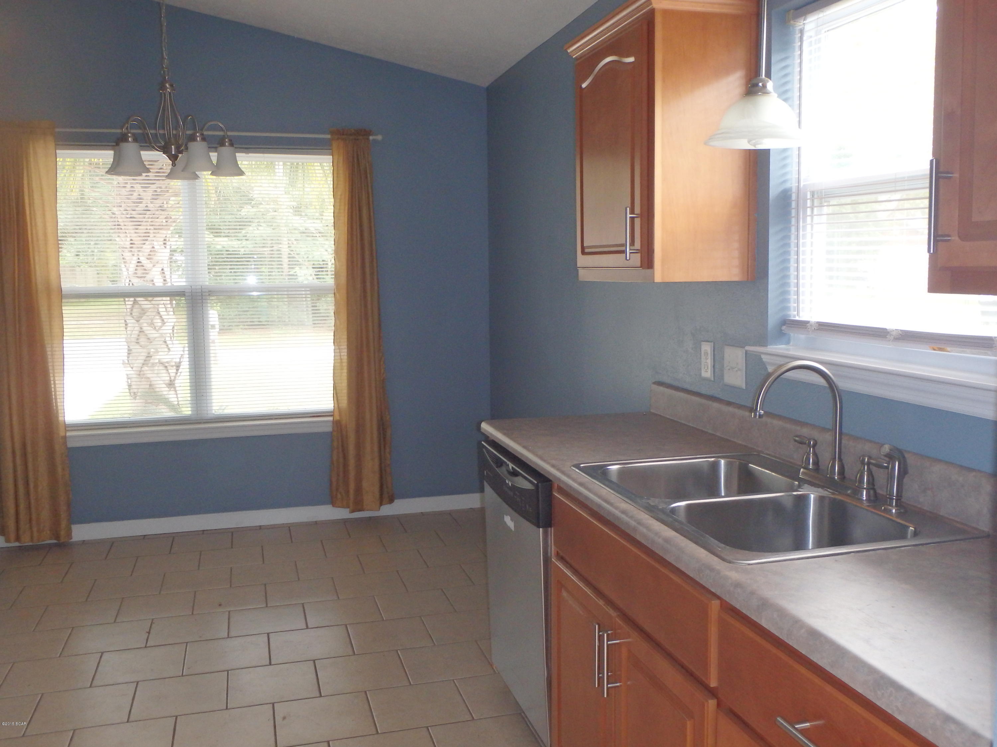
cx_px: 498
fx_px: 922
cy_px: 374
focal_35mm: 32
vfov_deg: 44.2
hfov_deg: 56.8
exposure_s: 1/30
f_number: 4.2
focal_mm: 5.7
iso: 400
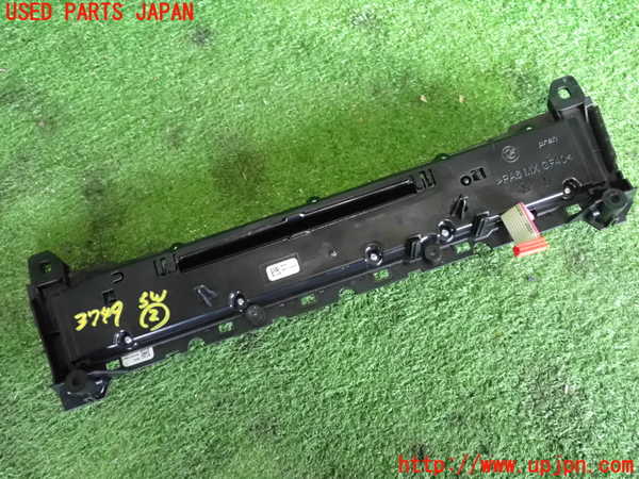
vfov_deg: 44.2
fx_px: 591
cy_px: 240
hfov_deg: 56.8
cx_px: 320
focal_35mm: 32
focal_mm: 5.79
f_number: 2.4
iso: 1600
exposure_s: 1/60
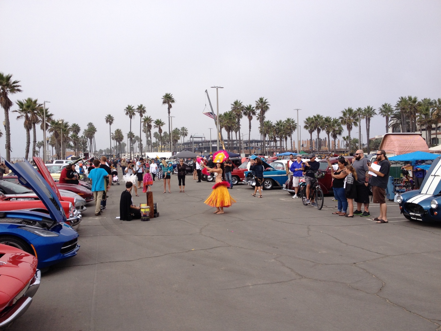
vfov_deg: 40.7
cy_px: 166
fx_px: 446
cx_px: 220
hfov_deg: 52.6
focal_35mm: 35
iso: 50
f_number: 2.4
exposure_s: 1/1453
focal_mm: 4.28
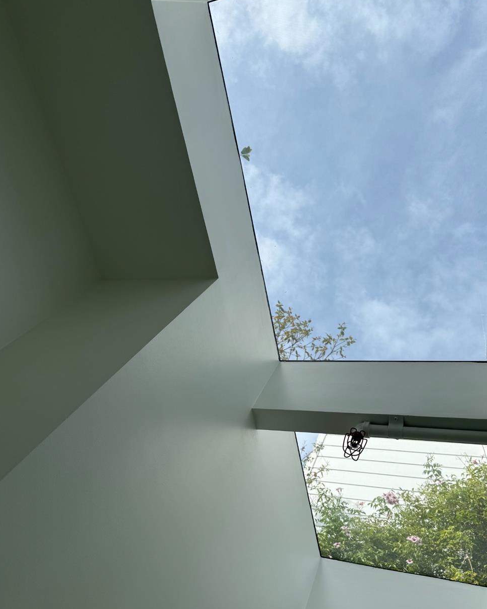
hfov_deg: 50.0
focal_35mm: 29
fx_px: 522
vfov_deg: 59.8
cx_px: 255
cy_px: 372
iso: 80
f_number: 1.78
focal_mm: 6.76
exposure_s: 1/3584
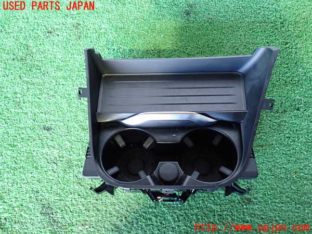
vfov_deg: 54.9
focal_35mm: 25
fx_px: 225
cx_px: 156
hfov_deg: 69.4
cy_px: 117
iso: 640
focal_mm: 4.5
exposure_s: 1/30
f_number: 2
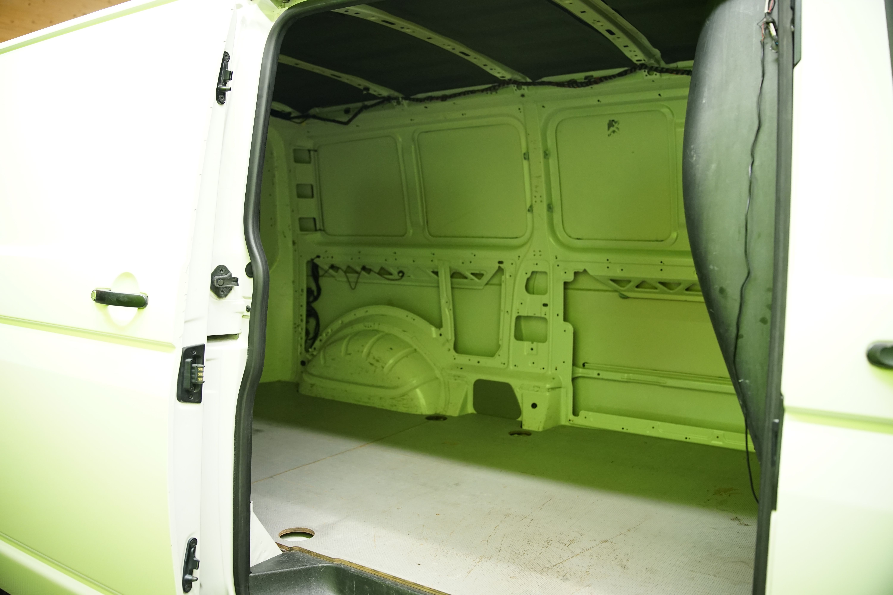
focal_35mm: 28
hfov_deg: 65.5
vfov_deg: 46.4
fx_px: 695
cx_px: 446
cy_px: 298
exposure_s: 1/40
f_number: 3.2
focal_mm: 28
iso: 1600
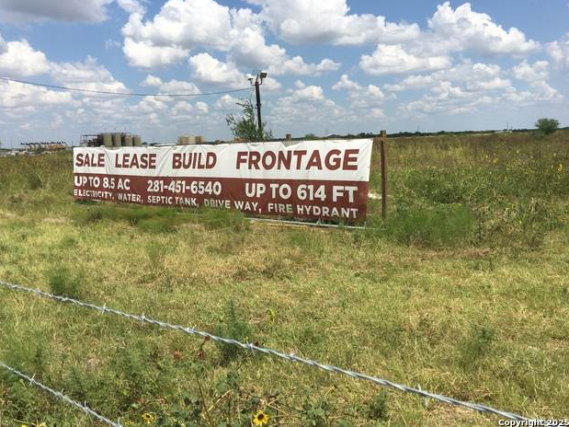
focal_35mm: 30
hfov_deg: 60.0
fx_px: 493
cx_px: 278
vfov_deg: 46.8
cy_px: 218
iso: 25
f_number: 2.2
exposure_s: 1/2564
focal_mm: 4.15
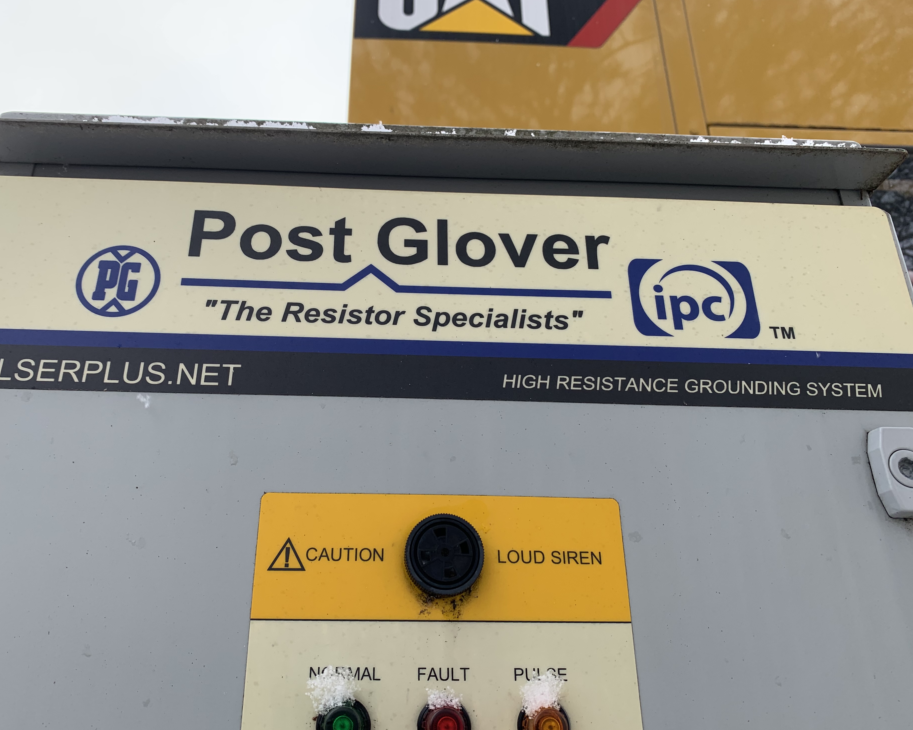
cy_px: 363
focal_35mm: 28
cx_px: 417
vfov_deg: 51.5
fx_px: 757
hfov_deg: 62.1
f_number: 1.8
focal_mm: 4.25
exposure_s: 1/590
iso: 25
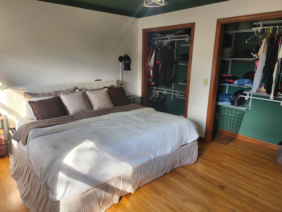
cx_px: 138
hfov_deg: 71.6
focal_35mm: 24
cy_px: 106
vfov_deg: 56.8
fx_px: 196
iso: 80
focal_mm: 6.4
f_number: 1.8
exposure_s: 1/120
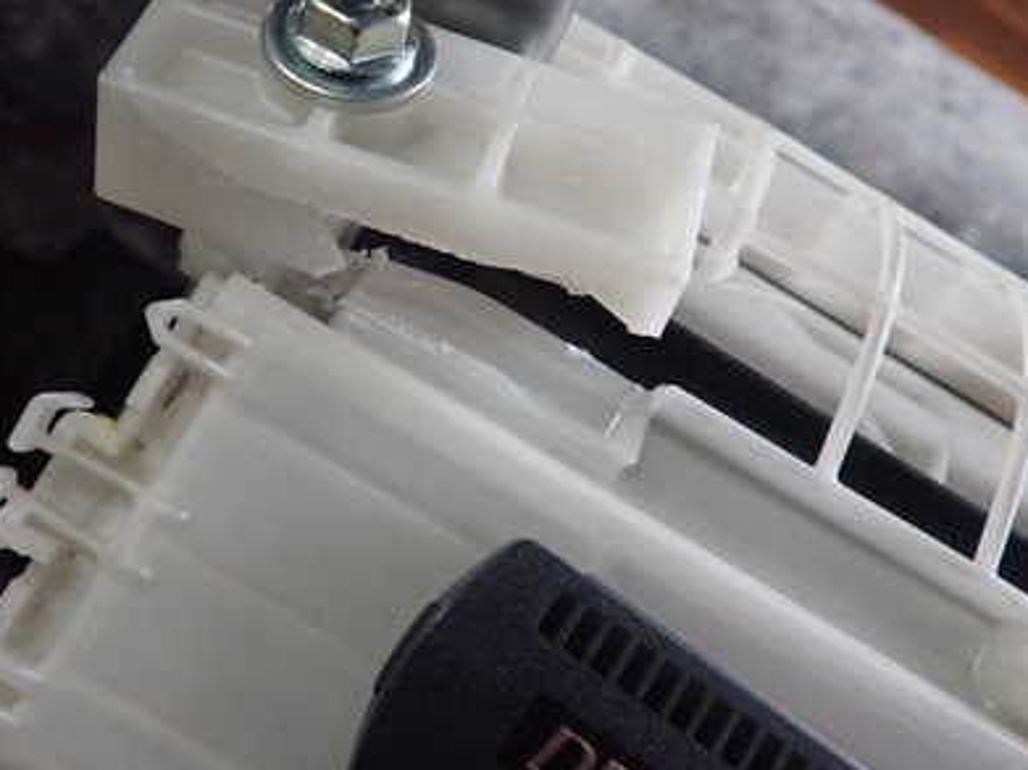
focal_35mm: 46
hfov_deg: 41.2
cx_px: 486
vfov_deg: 31.4
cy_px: 294
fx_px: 1366
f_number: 2.3
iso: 800
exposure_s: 1/125
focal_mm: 5.5
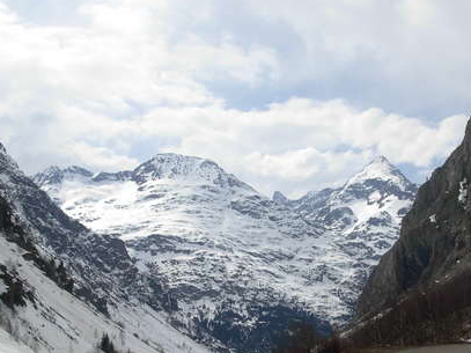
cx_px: 265
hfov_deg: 34.3
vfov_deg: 26.0
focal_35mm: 56
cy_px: 229
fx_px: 762
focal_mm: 6.3
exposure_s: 1/1448
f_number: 4.9
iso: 79
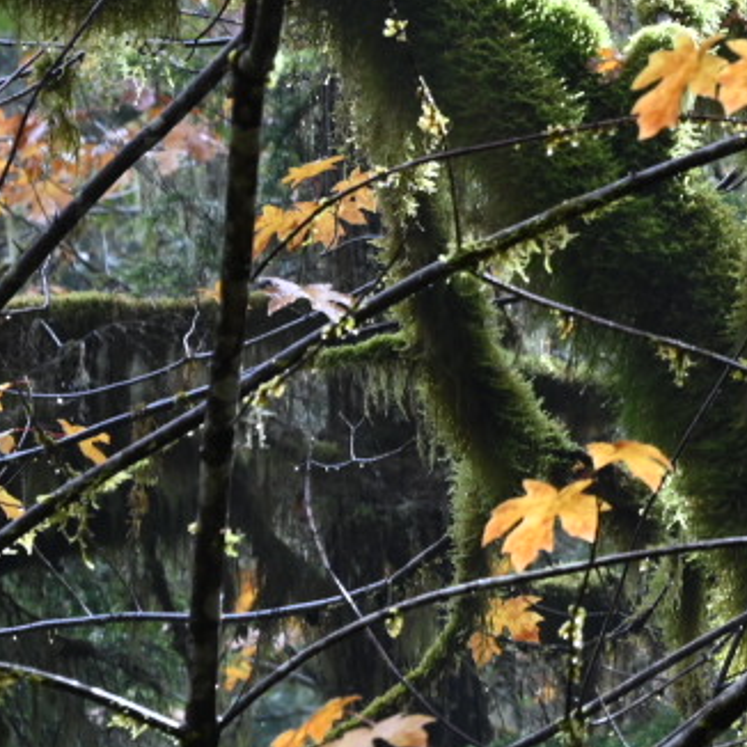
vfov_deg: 3.9
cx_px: 1082
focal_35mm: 444
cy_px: -284
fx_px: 10840
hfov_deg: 3.9
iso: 100
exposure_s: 1/60
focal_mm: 105
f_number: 8
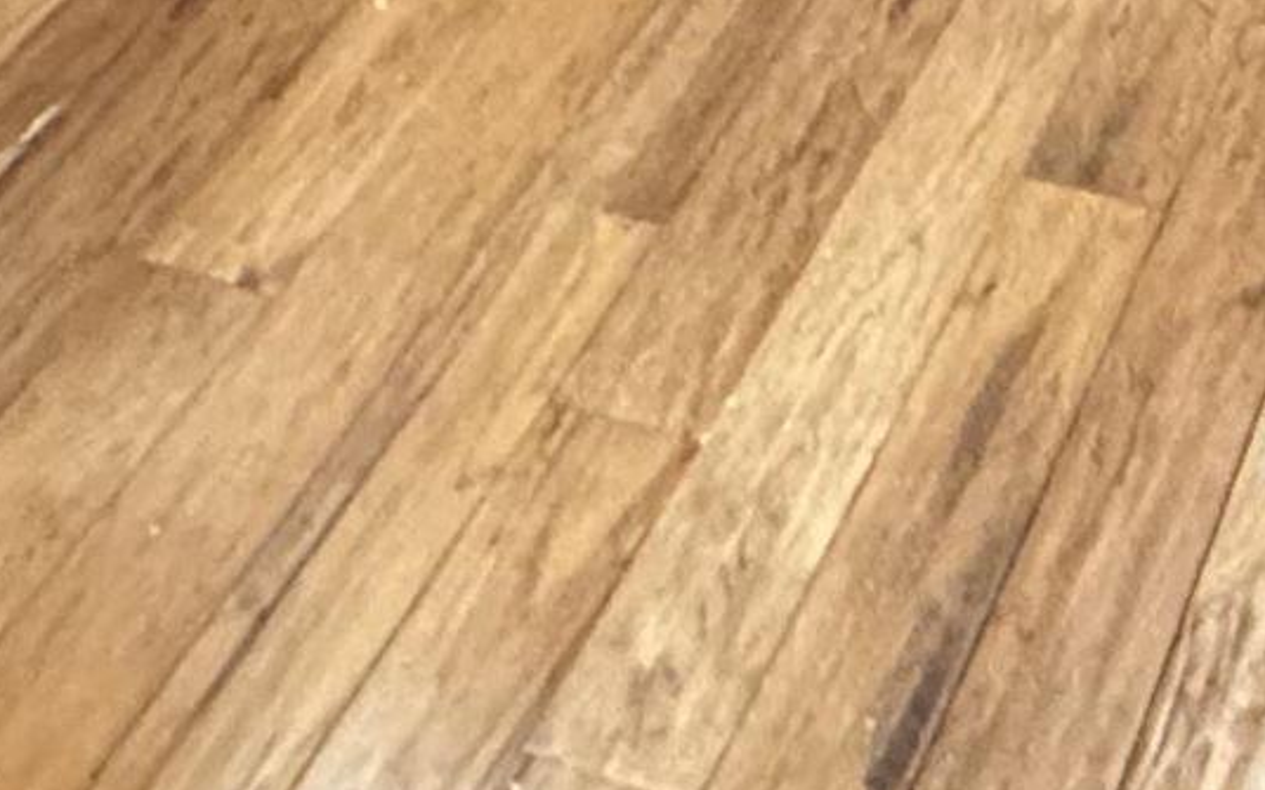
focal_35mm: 85
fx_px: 2930
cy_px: -1821
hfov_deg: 23.3
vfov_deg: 9.8
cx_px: 1270
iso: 500
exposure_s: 1/60
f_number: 2.2
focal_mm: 2.22
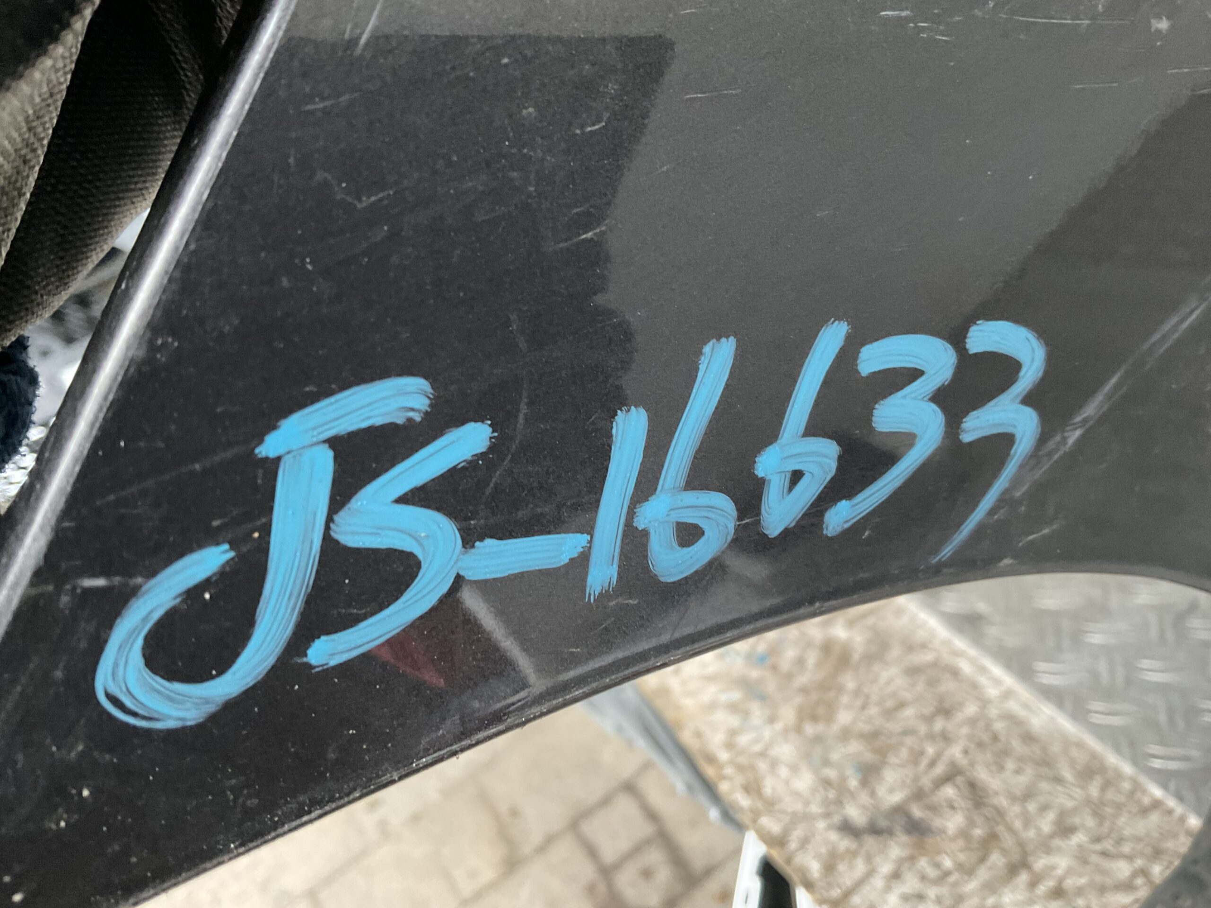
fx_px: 1015
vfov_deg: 48.2
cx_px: 606
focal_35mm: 29
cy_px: 454
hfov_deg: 61.7
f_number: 1.8
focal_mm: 3
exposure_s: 1/33
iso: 250
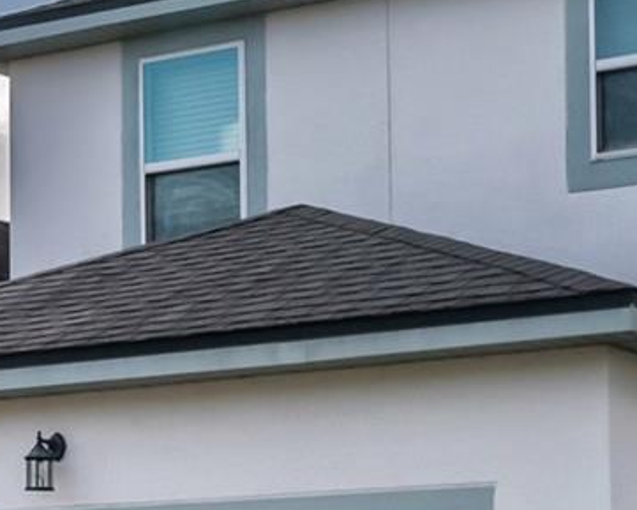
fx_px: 2000
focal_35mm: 106
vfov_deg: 14.4
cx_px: 625
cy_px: 422
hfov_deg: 17.7
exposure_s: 1/3200
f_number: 8
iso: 800
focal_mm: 17
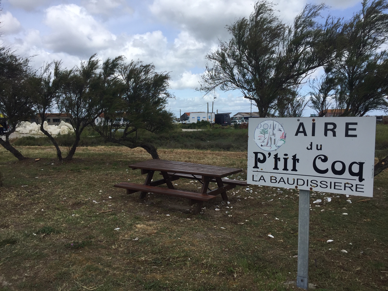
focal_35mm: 29
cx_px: 194
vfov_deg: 48.2
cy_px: 146
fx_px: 325
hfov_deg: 61.7
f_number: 2.2
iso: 32
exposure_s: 1/2198
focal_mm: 4.15
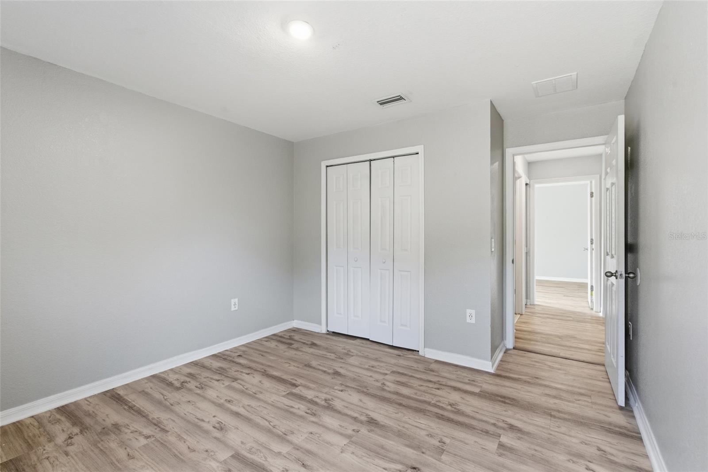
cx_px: 354
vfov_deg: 73.7
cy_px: 236
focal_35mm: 16
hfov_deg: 96.7
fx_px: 315
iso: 400
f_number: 9
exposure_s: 1/40
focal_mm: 16
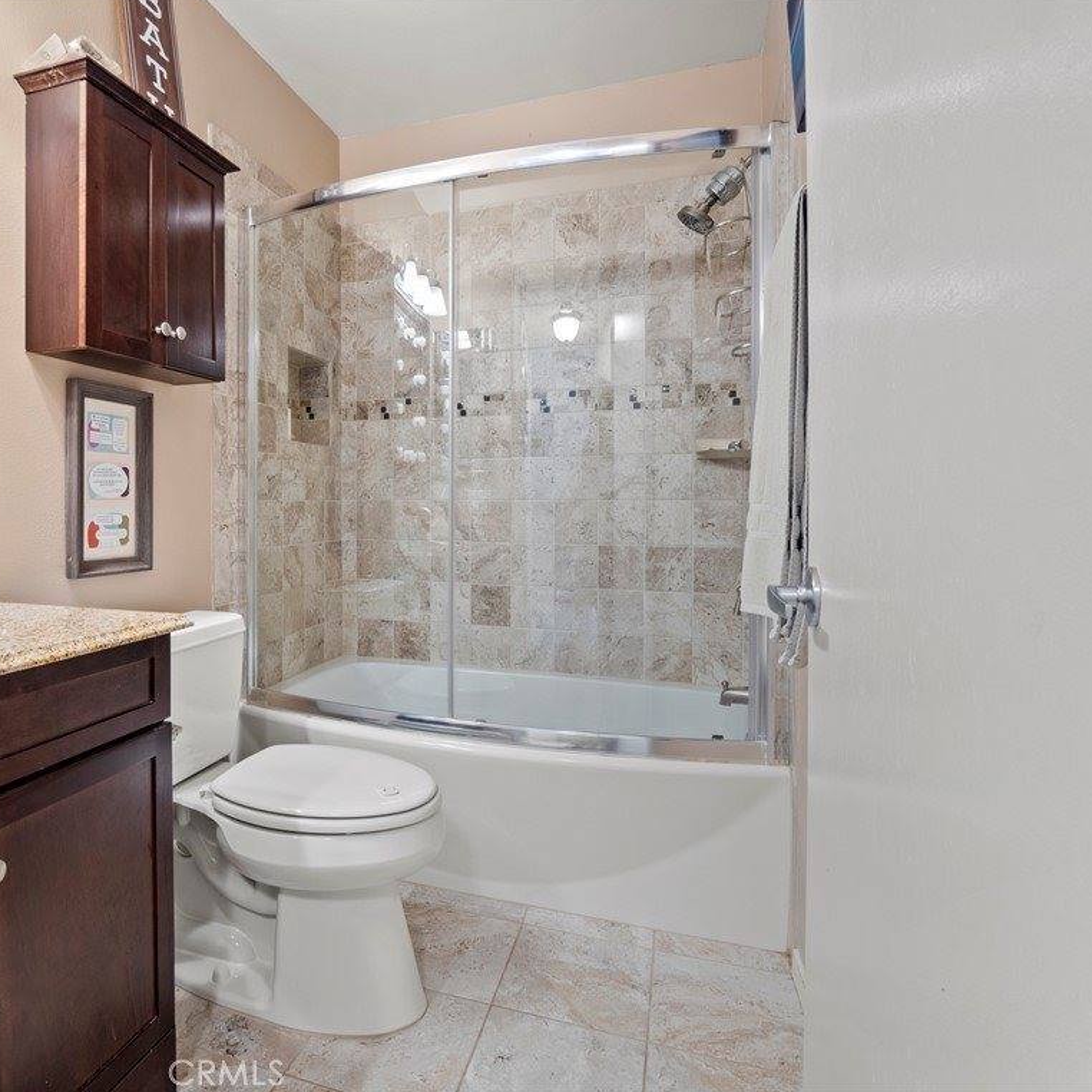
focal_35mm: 19
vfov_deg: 77.7
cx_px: 413
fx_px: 678
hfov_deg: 76.4
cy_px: 543
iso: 200
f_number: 9
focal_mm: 8
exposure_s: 4
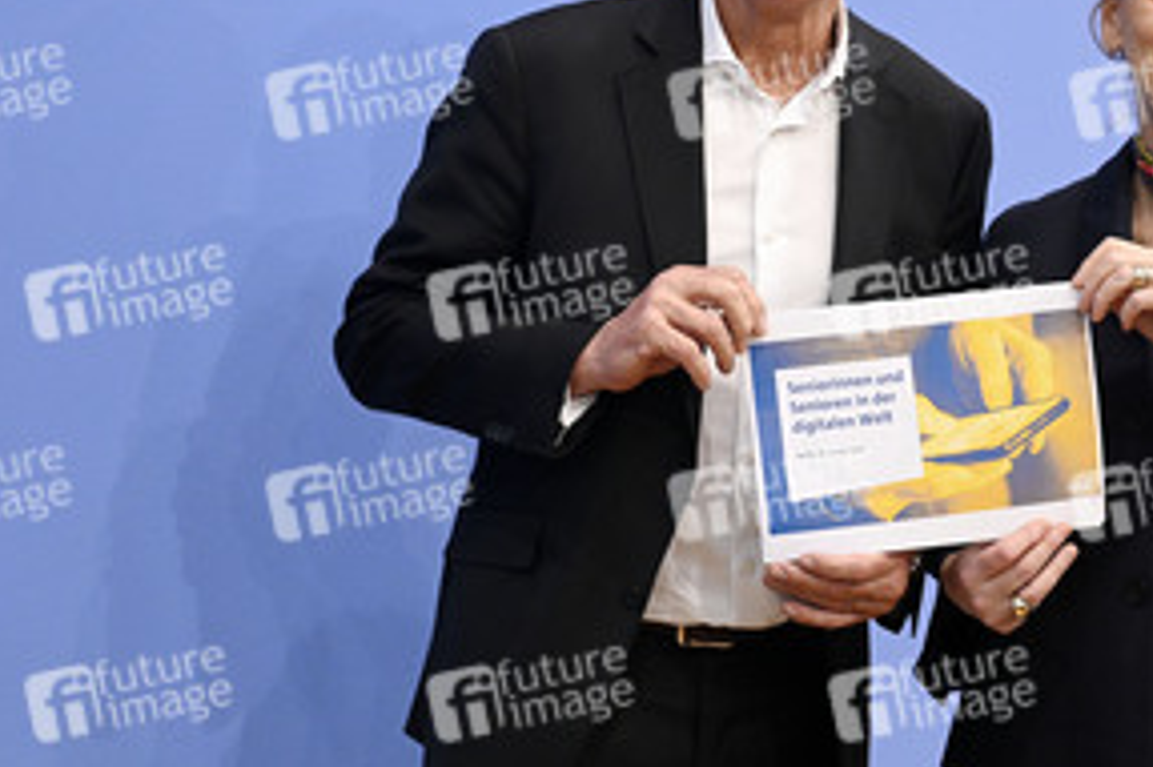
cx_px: 826
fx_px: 2817
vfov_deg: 15.4
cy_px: 193
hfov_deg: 23.0
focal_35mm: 88
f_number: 4.5
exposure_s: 1/400
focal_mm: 56
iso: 3200
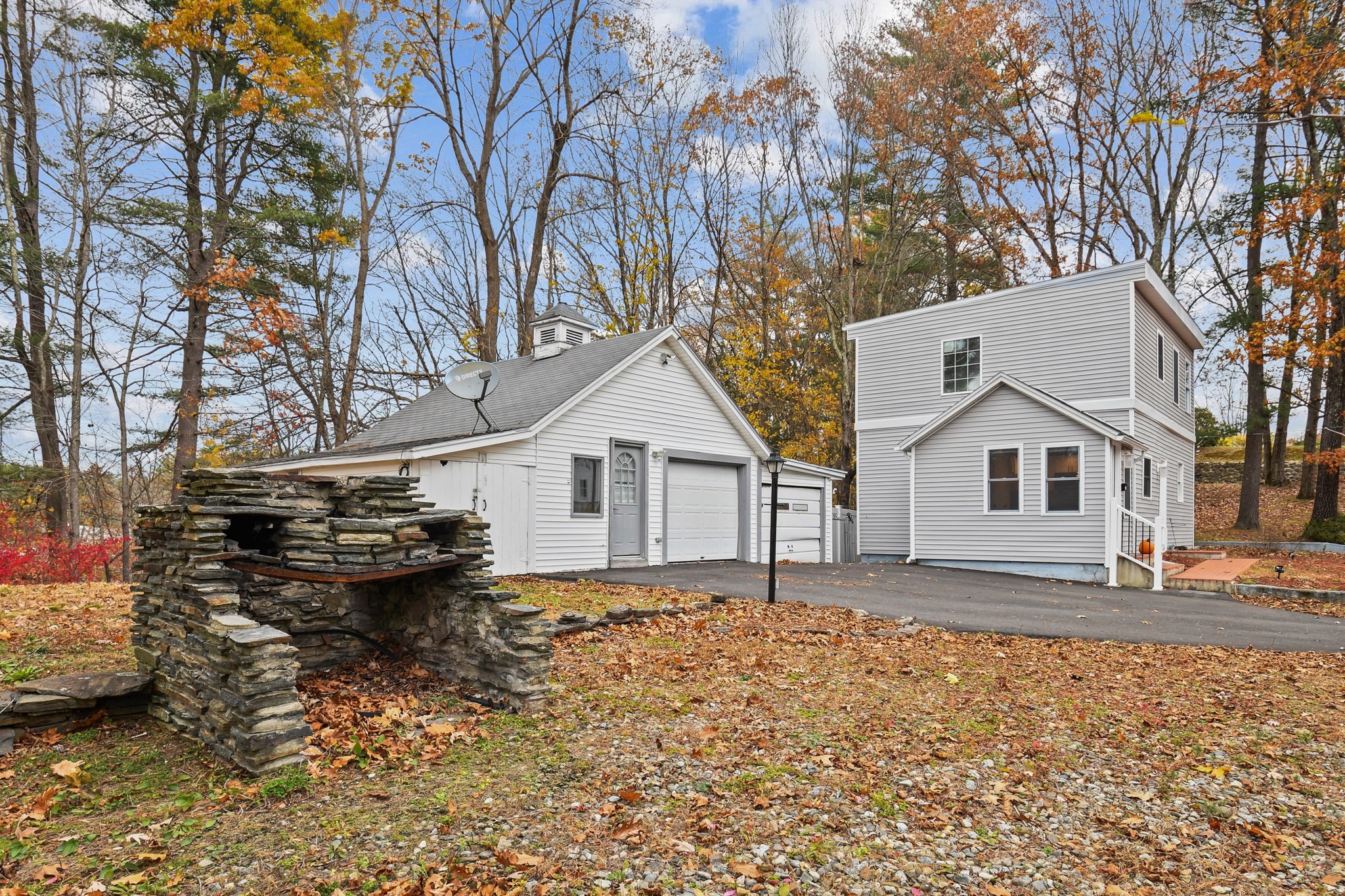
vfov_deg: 59.5
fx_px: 784
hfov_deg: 81.2
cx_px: 672
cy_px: 448
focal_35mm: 21
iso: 400
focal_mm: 14
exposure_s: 1/20
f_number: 8
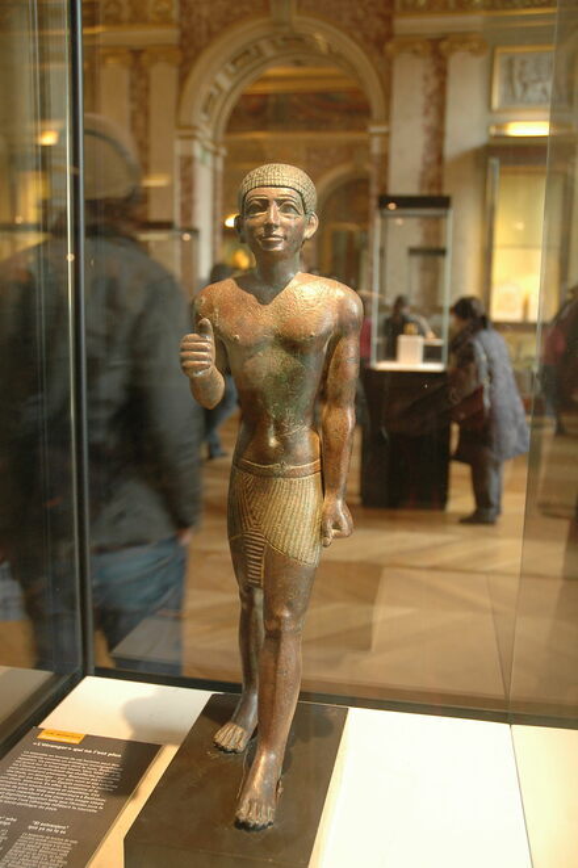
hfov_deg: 36.8
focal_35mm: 36
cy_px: 434
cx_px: 289
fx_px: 868
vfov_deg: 53.2
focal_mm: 24
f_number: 3.8
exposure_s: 1/30
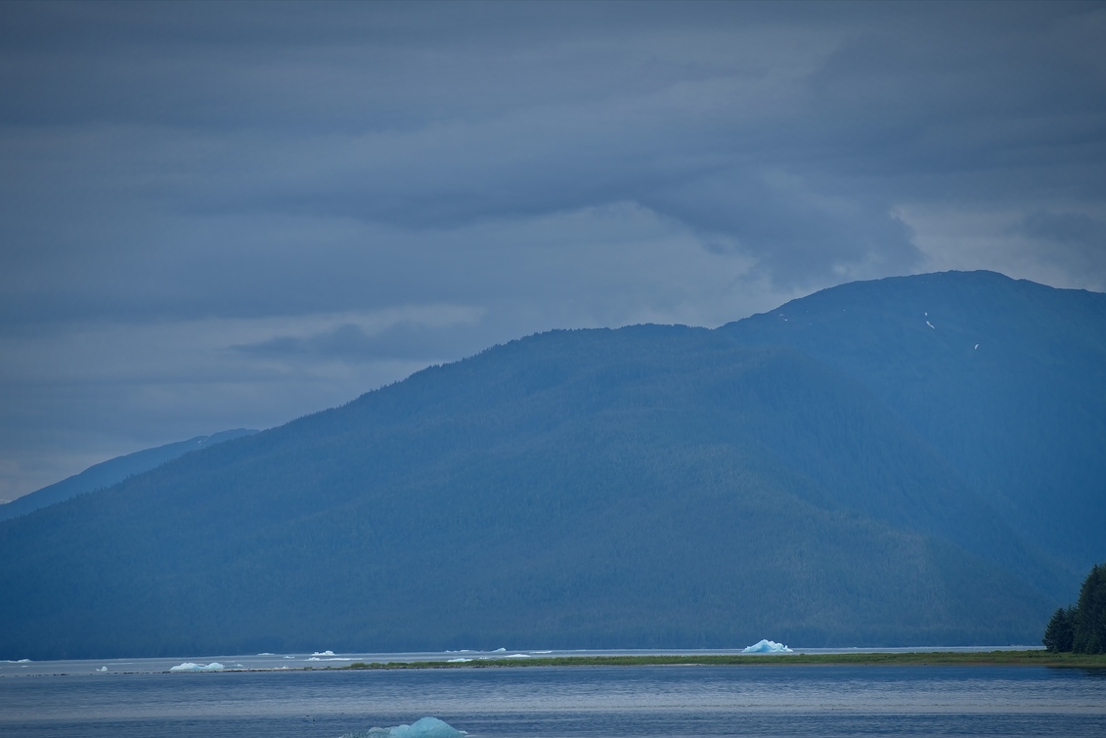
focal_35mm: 249
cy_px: 416
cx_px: 540
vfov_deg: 5.5
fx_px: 7652
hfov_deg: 8.3
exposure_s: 1/500
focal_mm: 220
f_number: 5.6
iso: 100
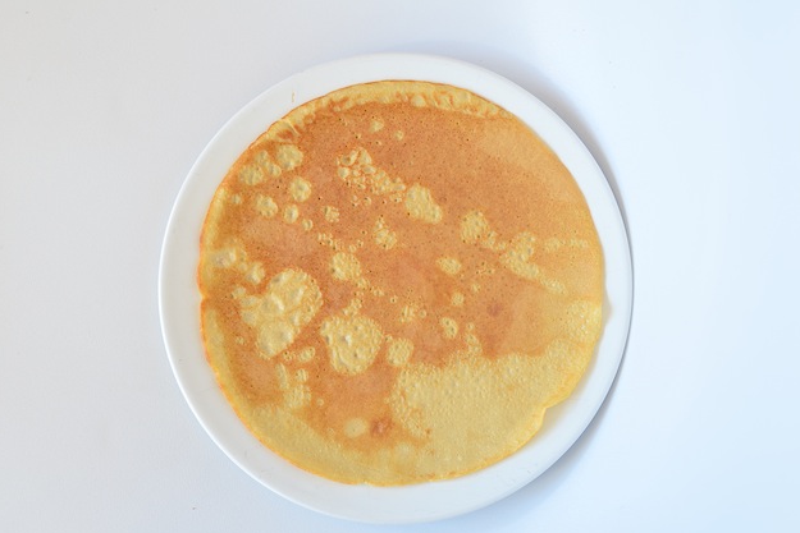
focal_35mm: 46
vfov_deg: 29.3
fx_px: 1022
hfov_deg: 42.7
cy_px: 270
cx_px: 394
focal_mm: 30
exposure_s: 1/25
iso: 160
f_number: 6.3
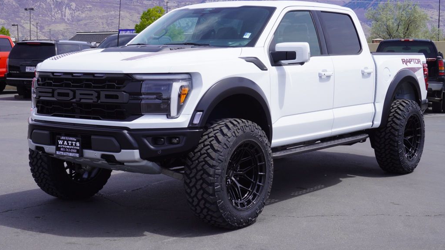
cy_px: 121
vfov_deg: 20.5
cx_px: 222
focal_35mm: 59
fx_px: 690
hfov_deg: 35.7
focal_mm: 37
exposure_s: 1/125
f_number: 11
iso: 100
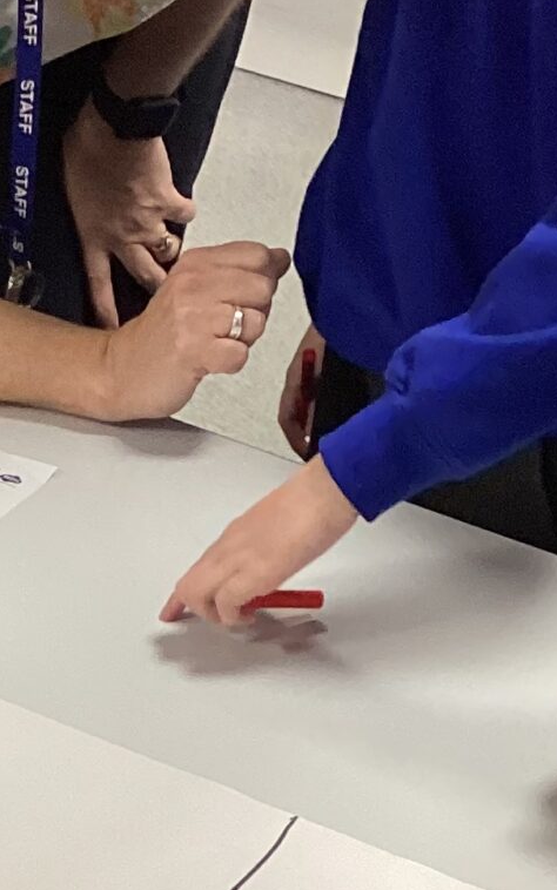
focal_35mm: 111
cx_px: -39
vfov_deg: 18.0
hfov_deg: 11.6
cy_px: 1009
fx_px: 2695
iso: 125
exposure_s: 1/50
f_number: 2.4
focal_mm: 3.3
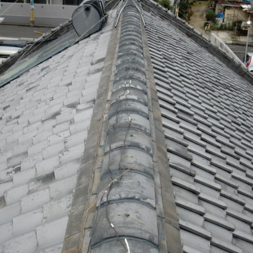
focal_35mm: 57
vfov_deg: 30.0
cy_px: 146
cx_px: 134
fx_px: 471
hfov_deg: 30.0
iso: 64
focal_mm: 6.66
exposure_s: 1/200
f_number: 3.9
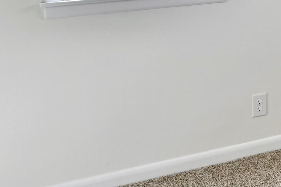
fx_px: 640
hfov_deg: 20.5
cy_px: -47
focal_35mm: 82
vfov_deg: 15.9
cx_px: 440
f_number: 1.78
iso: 100
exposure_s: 1/387
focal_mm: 6.76
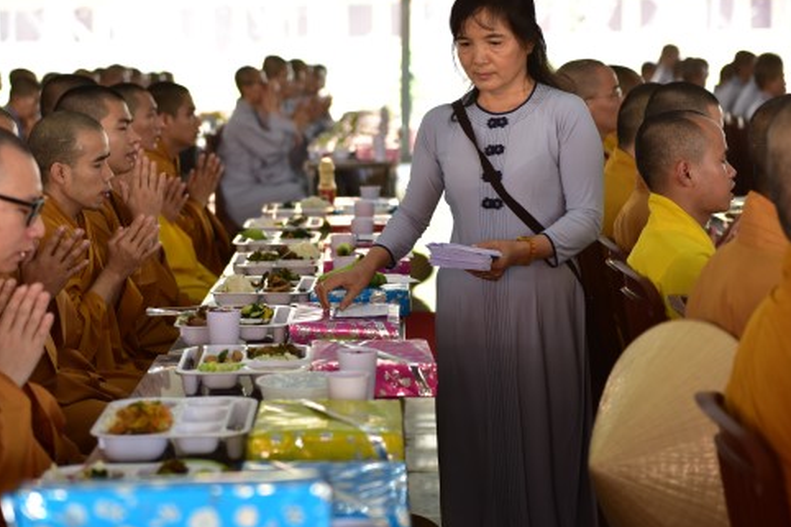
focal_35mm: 93
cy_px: 252
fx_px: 2043
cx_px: 281
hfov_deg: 21.9
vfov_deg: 14.7
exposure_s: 1/125
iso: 320
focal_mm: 70
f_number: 2.8
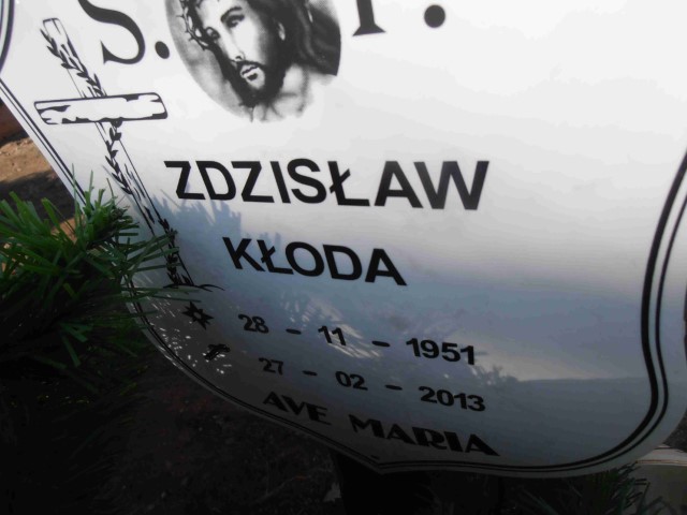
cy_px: 258
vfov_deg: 56.8
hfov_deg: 71.6
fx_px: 476
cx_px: 344
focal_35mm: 24
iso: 80
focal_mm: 4.2
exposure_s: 1/800
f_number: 3
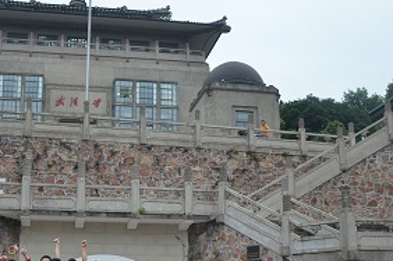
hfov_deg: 36.1
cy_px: 196
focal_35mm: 55
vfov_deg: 24.3
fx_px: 598
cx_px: 142
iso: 500
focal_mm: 21
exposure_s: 1/60
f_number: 4
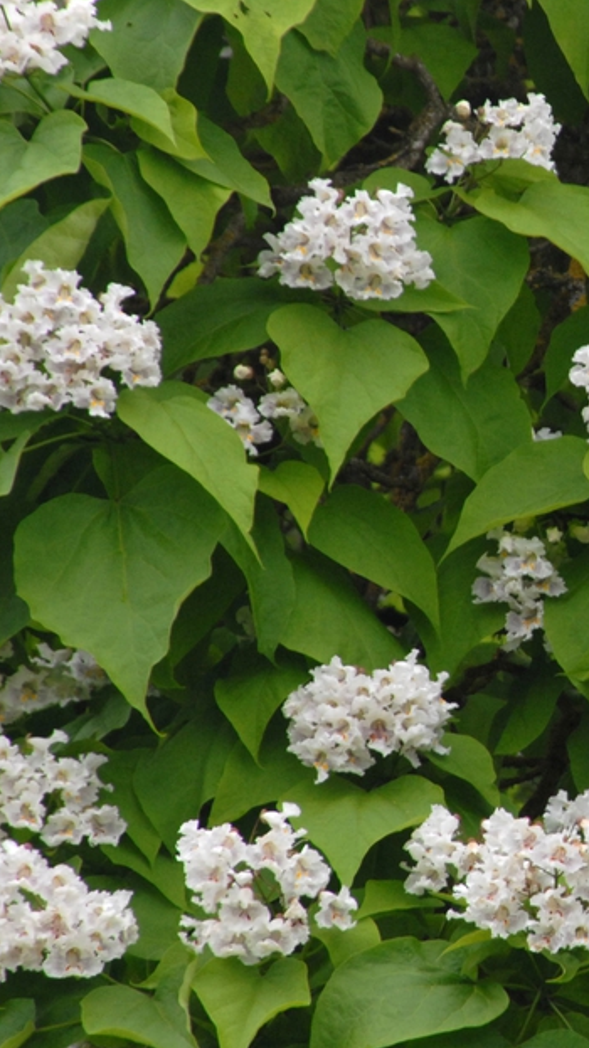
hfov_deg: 1.6
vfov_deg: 2.8
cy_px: 507
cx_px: 776
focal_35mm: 776
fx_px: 21566
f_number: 8
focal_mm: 300
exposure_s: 1/250
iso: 400
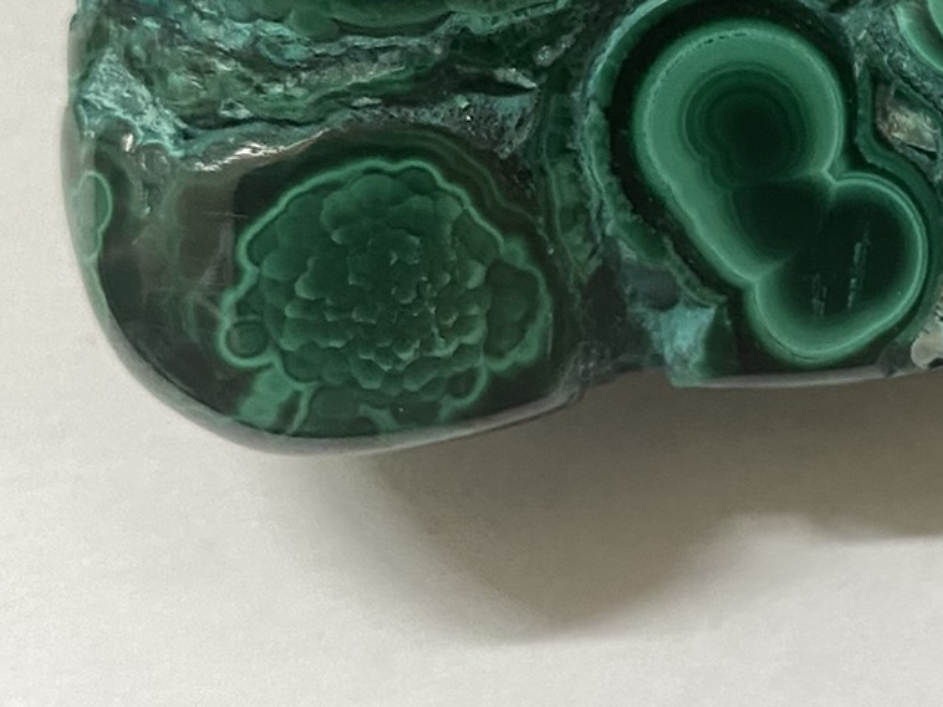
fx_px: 2179
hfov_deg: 22.7
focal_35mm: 80
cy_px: 212
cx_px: 1098
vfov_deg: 18.4
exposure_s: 1/60
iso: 250
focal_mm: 4.25
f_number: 1.8
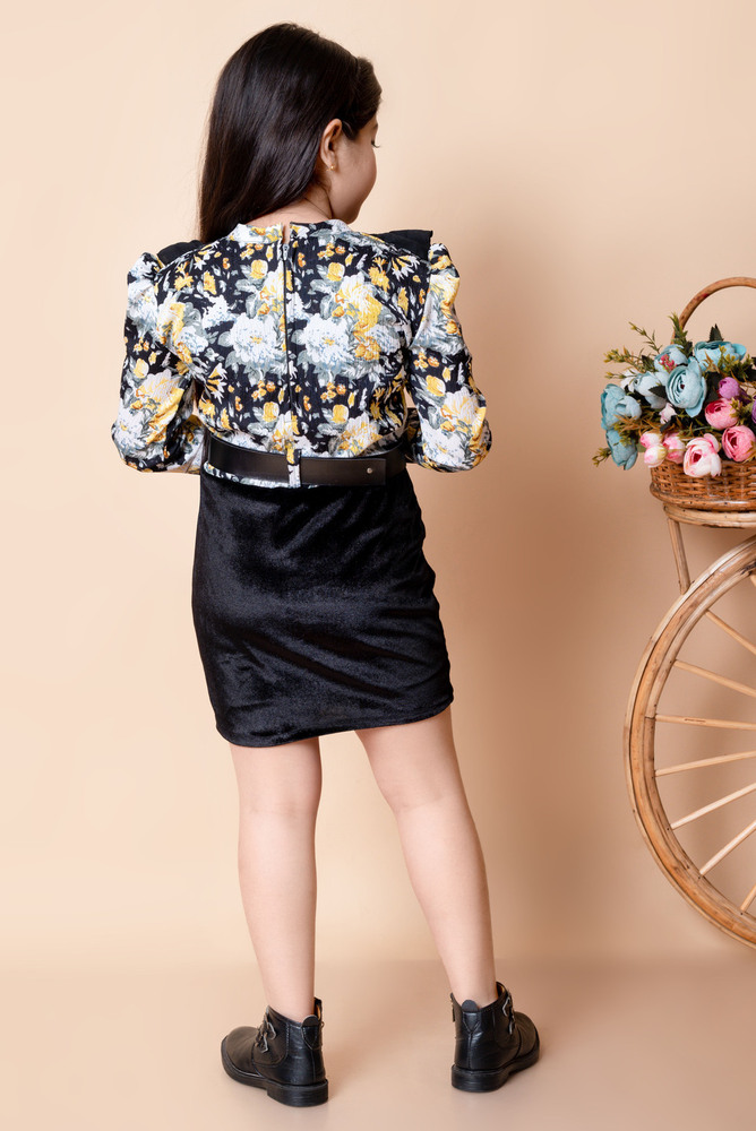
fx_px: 2202
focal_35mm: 70
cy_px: 566
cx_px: 378
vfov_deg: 28.8
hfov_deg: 19.5
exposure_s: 1/160
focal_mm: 70
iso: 250
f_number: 11
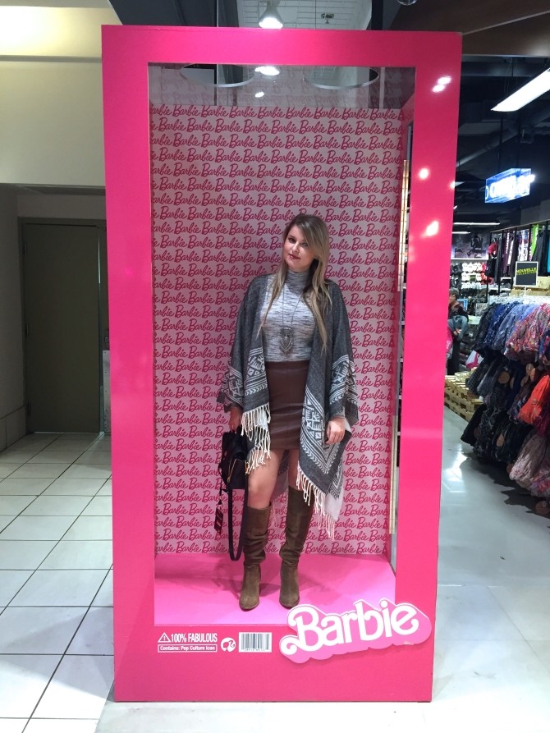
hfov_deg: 48.2
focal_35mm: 29
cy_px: 366
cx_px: 275
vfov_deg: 61.7
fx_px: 614
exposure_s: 1/30
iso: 125
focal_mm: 4.15
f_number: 2.2
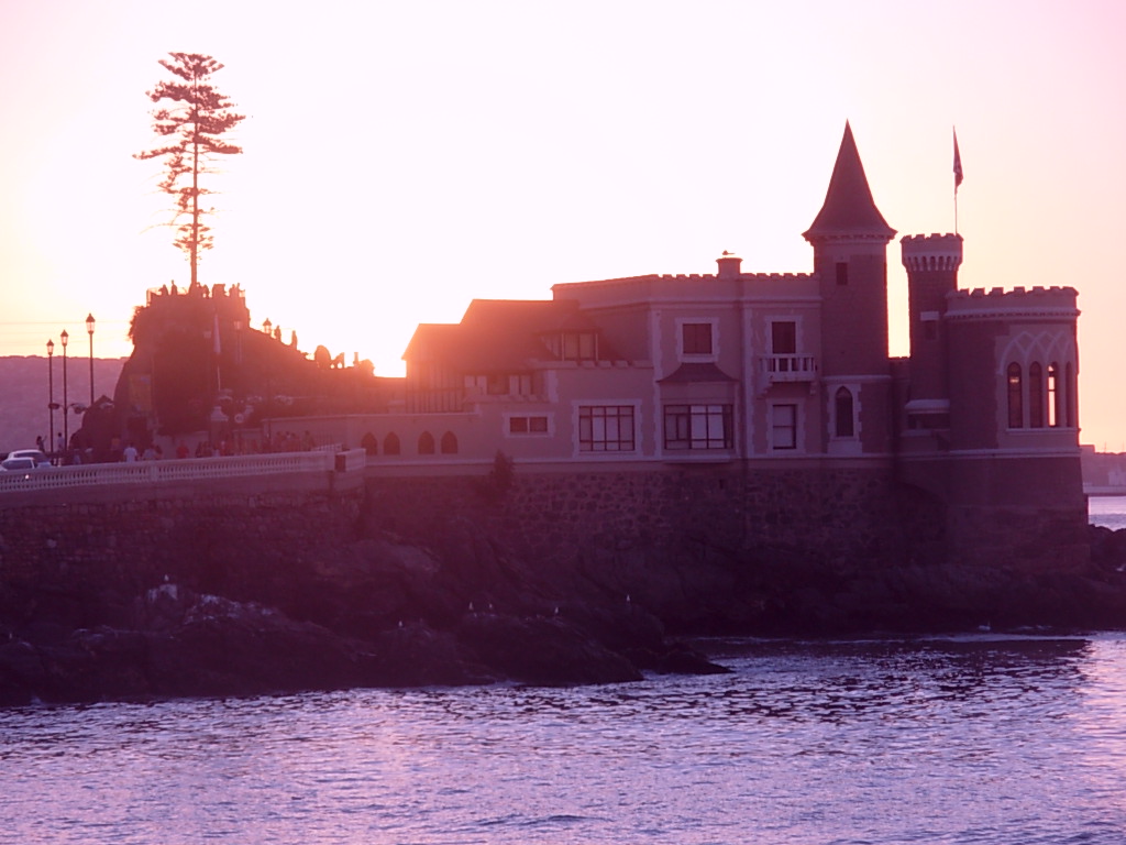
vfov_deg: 8.6
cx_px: 563
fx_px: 5627
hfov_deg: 11.4
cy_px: 422
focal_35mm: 173
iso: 50
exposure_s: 1/114
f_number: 4.9
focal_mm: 28.5
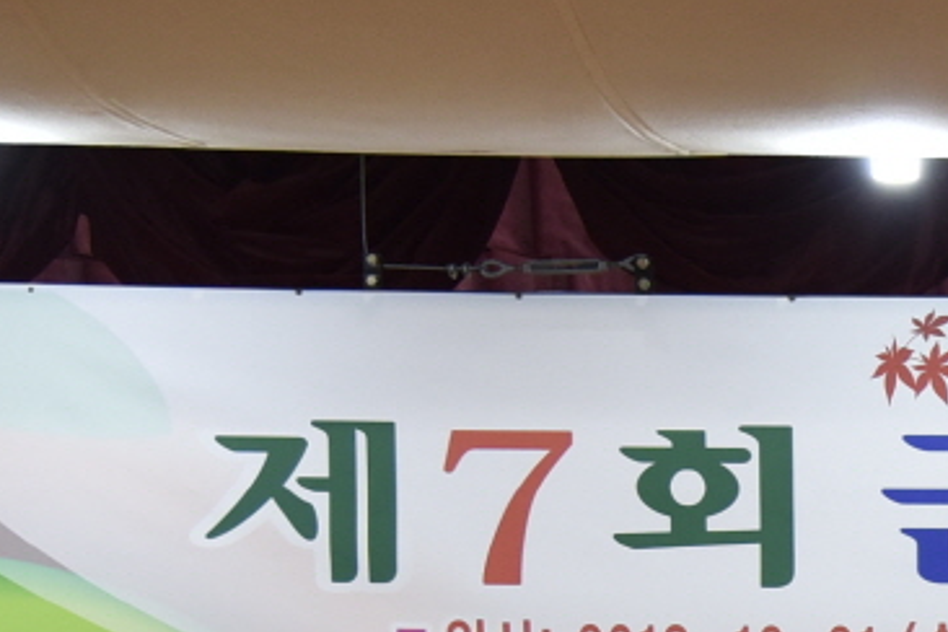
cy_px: 1237
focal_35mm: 187
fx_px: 4924
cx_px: 1650
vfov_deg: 7.1
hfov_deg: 10.4
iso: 1000
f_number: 4.5
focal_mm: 38
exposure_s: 1/125
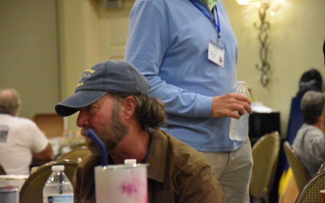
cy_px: 101
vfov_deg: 8.1
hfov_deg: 13.0
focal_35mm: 162
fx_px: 1431
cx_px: 162
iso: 12800
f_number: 5.6
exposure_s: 1/125
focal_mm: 105
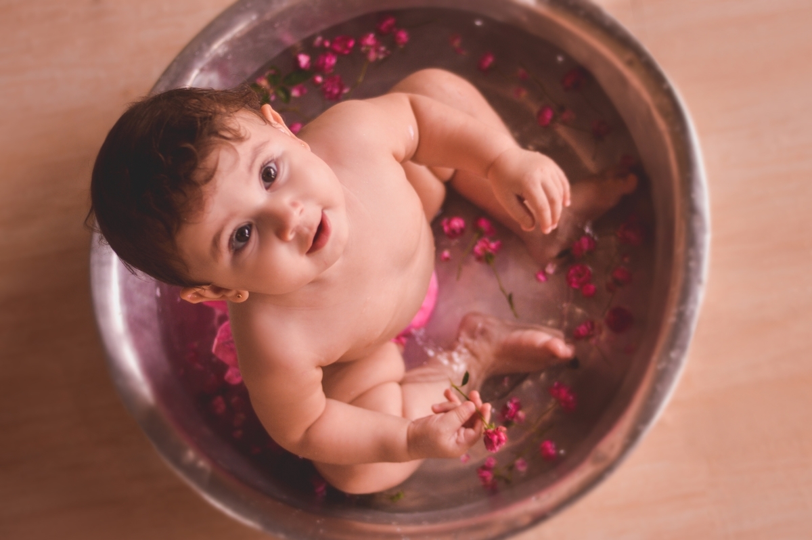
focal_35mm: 75
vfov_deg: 18.2
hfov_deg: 27.0
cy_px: 270
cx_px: 406
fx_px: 1690
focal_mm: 50
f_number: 1.8
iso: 200
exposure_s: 1/200
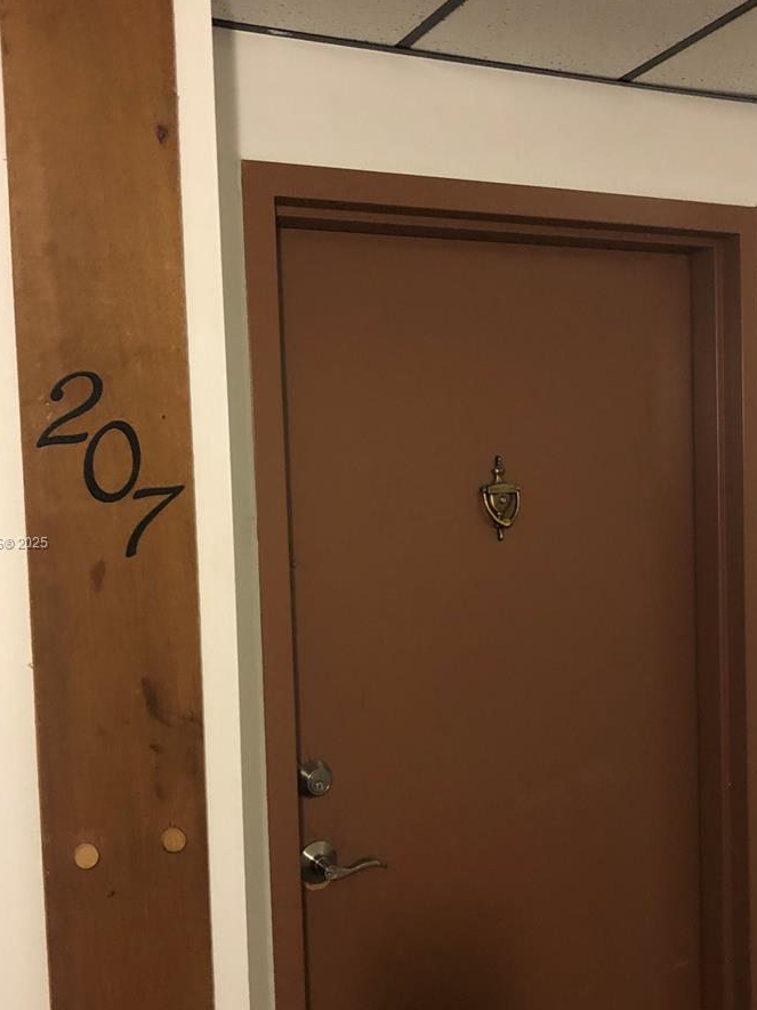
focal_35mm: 38
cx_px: 353
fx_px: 1108
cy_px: 544
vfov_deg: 48.9
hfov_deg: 37.7
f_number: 1.8
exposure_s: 1/5
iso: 100
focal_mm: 3.99
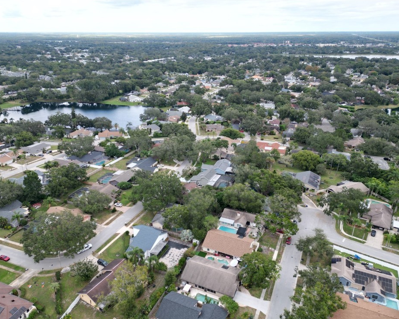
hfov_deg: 66.0
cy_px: 165
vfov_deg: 54.9
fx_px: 307
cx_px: 190
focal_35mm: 26
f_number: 1.7
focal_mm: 6.72
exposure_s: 1/1000
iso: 160
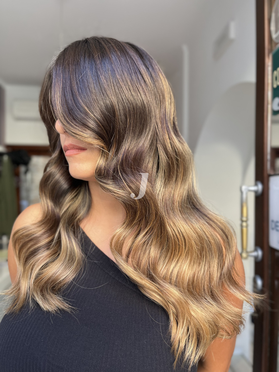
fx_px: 279
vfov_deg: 67.3
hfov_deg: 53.1
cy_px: 186
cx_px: 140
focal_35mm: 26
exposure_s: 1/121
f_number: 1.6
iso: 100
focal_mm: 5.1
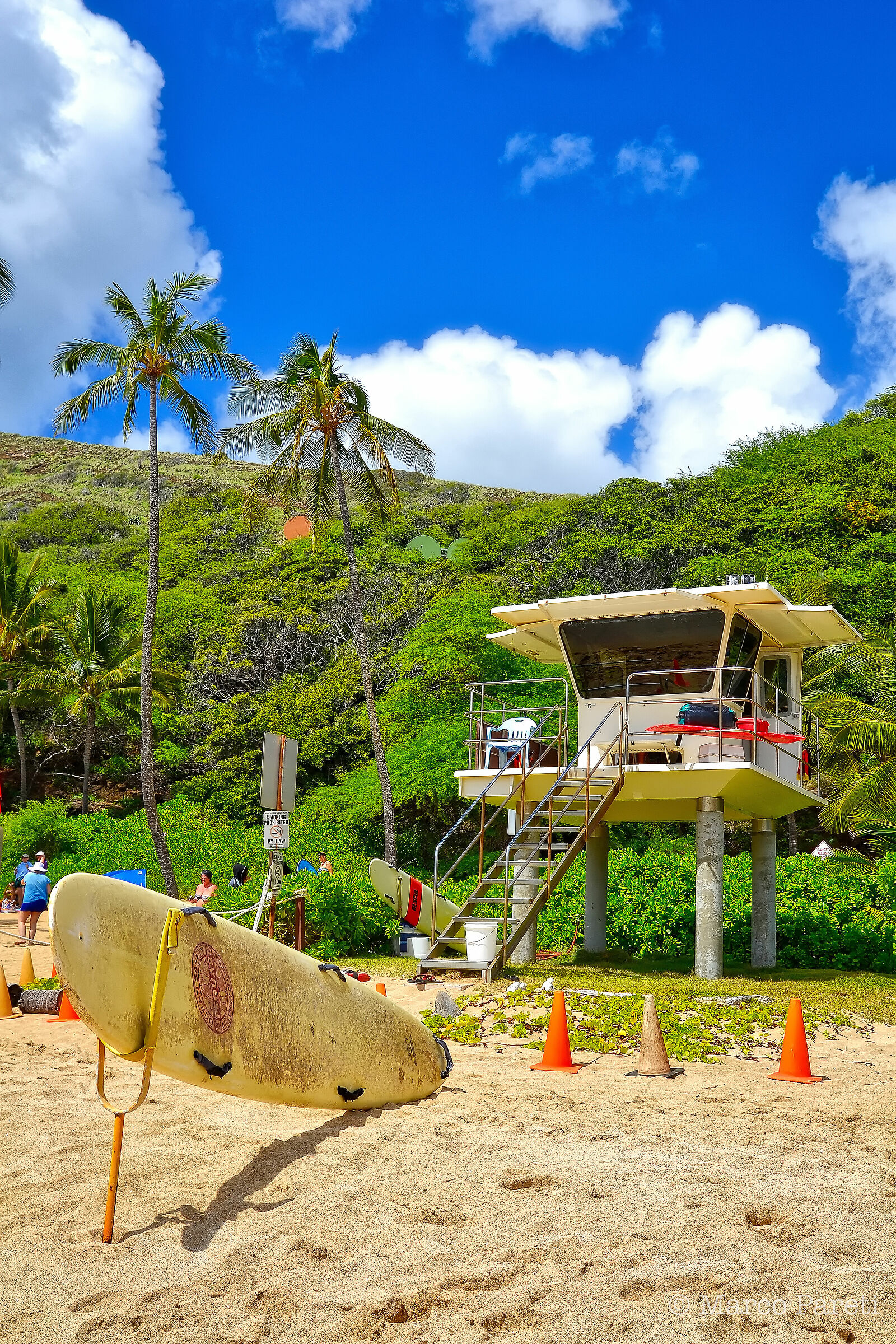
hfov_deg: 36.9
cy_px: 672
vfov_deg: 53.1
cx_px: 448
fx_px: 1344
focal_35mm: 36
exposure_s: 1/320
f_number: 9
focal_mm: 24
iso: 100
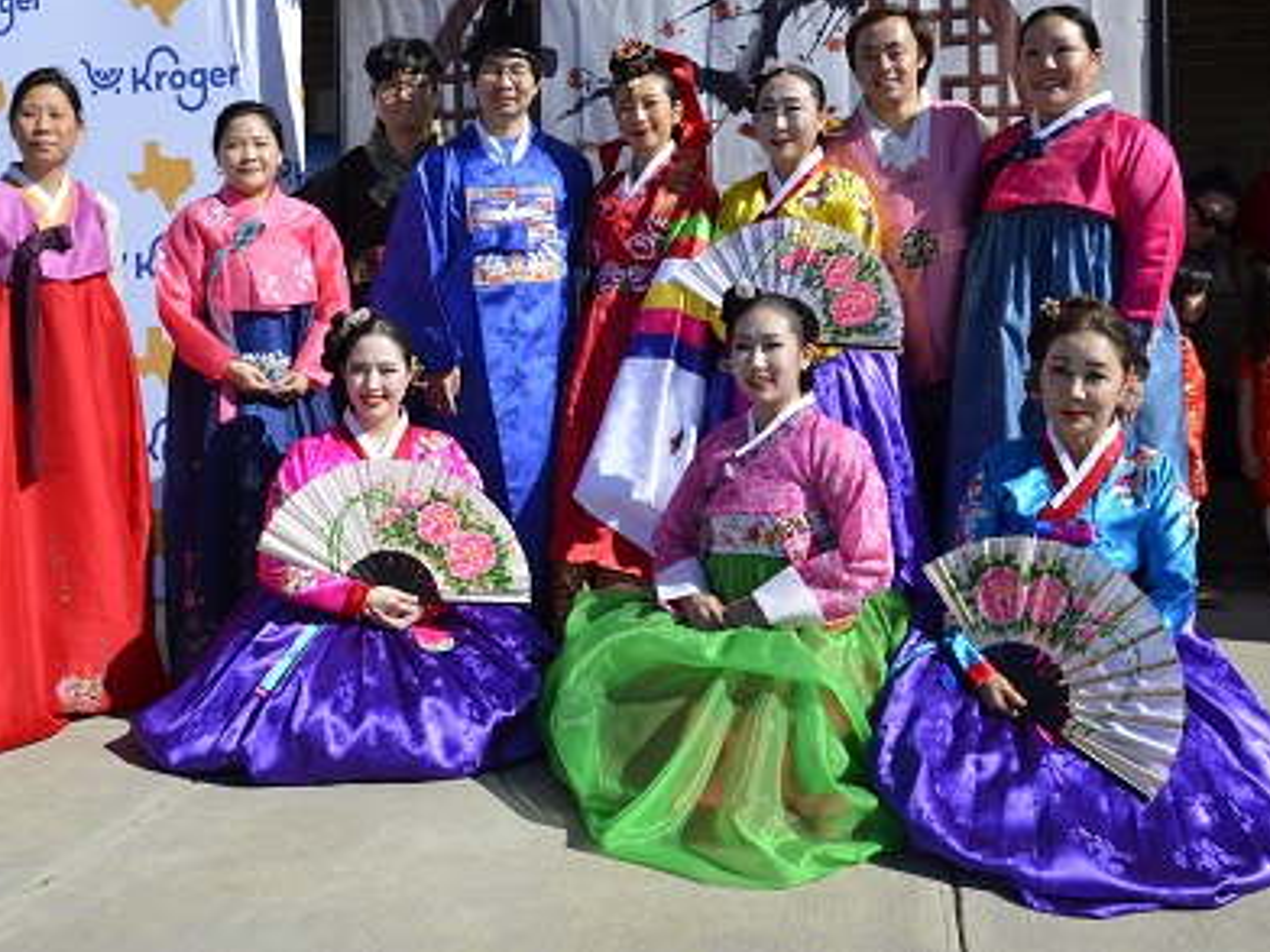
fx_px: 1357
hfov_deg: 50.0
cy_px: 356
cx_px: 541
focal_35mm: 37
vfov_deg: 38.4
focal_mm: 18
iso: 250
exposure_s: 1/500
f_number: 11
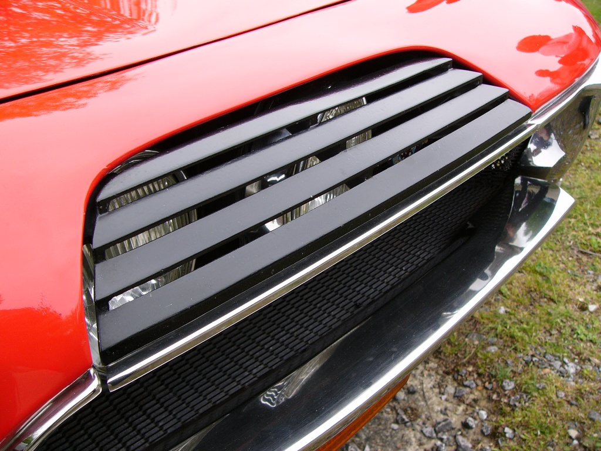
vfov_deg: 39.7
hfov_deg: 51.4
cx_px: 300
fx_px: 625
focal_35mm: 36
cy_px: 226
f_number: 3.3
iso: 50
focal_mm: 6
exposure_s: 1/100
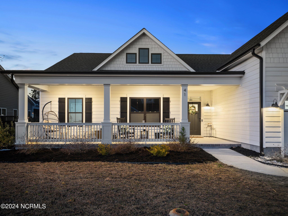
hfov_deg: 63.4
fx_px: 233
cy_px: 108
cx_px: 144
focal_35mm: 28
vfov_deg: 49.7
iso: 200
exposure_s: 1.6
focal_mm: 14
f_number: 4
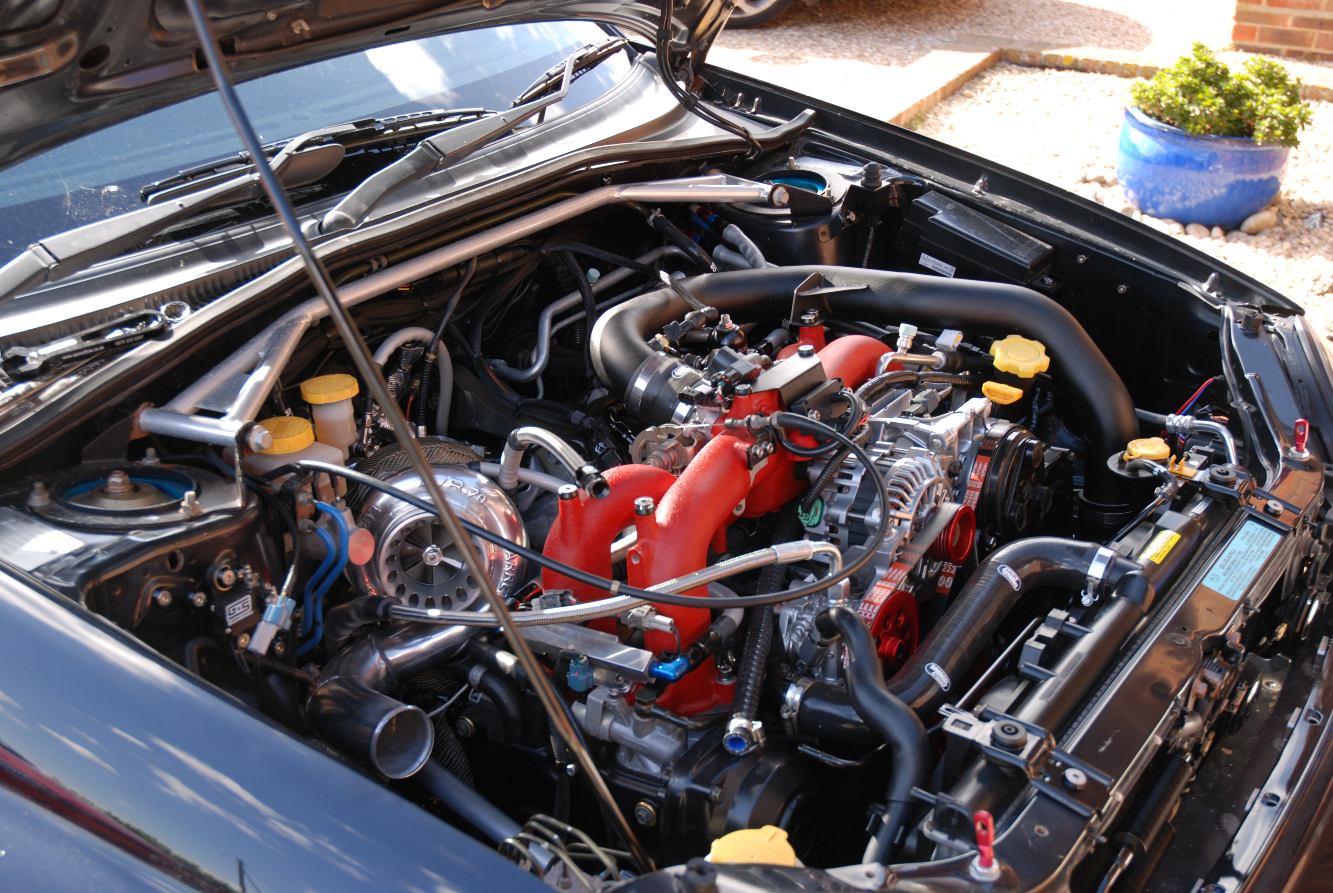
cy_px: 446
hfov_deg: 44.9
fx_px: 1613
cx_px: 666
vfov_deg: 30.9
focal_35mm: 44
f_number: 4
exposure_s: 1/125
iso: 200
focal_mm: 29
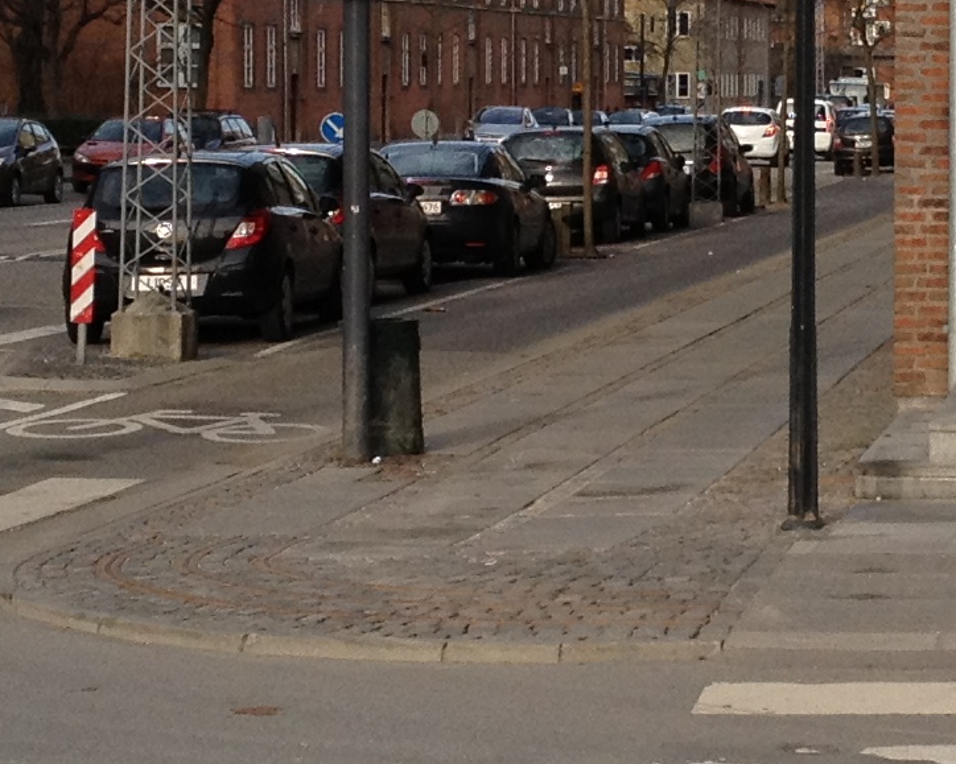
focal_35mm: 154
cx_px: 799
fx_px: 4357
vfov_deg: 10.0
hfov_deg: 12.5
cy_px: 187
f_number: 2.4
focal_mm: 4.28
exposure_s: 1/756
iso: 64
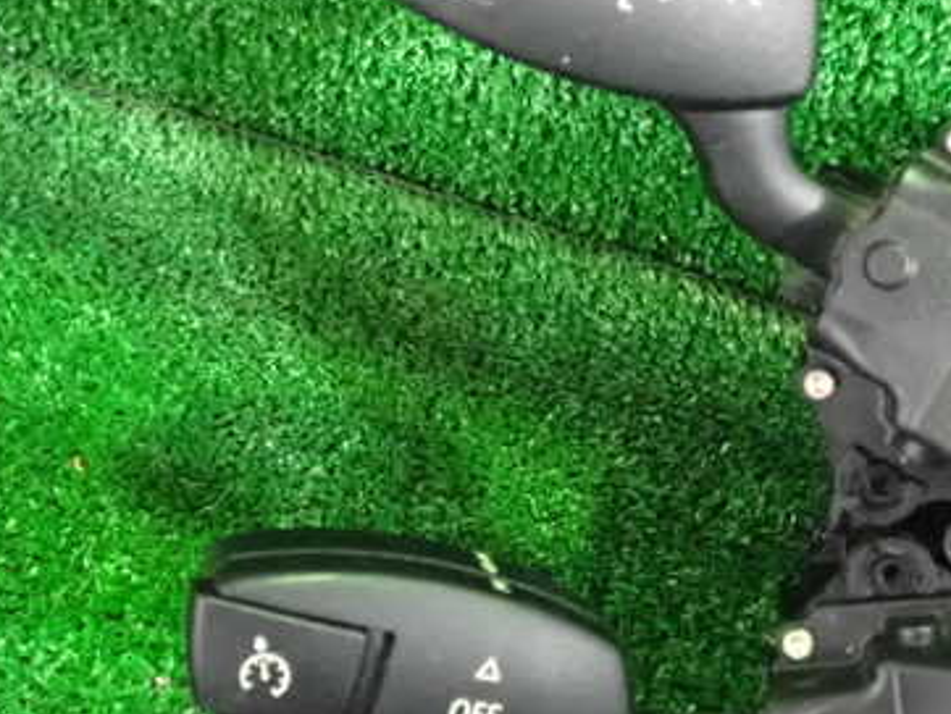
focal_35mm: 53
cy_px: 323
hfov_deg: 36.1
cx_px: 541
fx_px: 1457
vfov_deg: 27.5
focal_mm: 5.79
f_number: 2.4
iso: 5000
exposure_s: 1/160
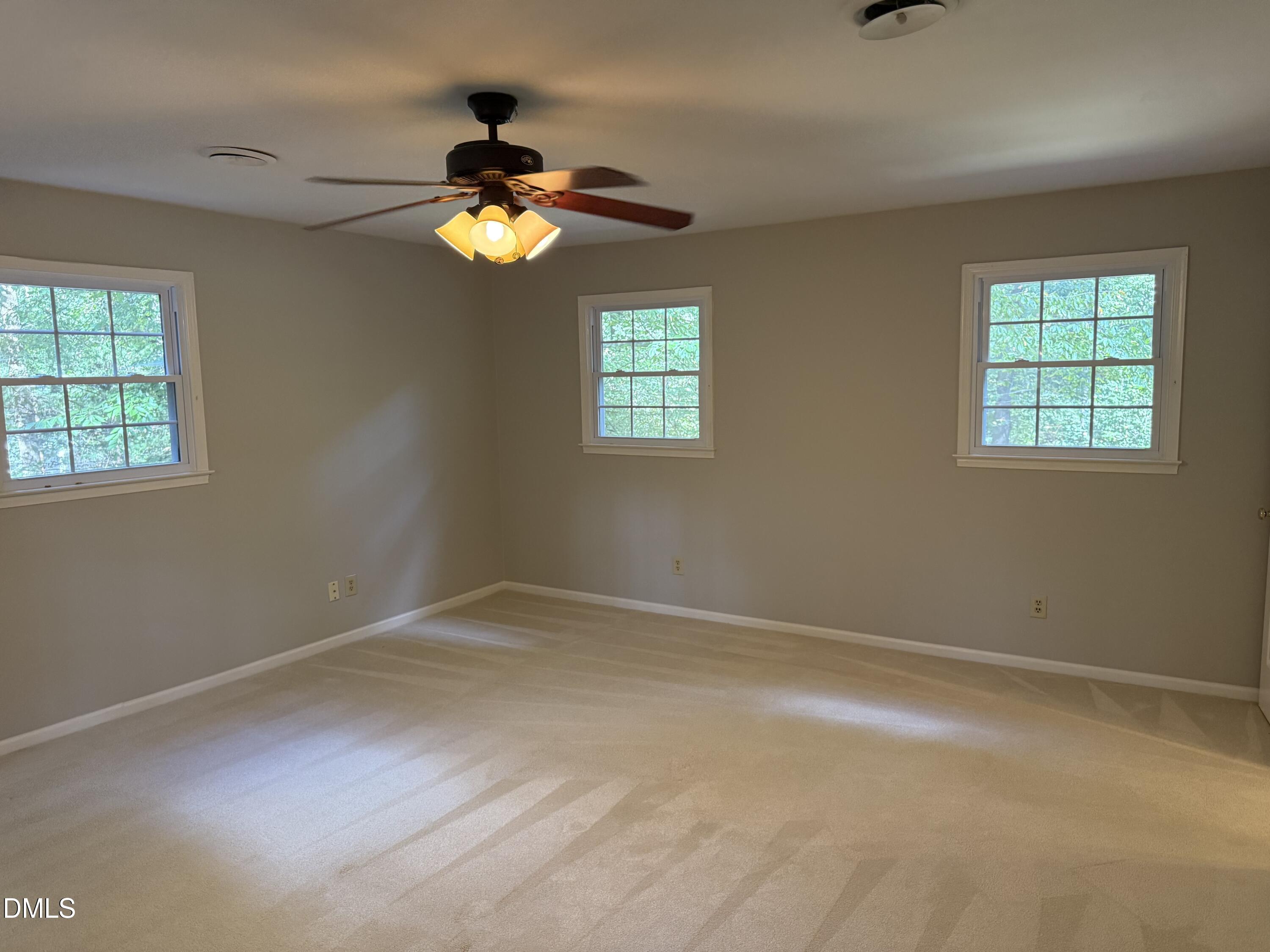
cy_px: 476
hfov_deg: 71.6
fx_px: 881
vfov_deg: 56.8
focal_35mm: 24
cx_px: 635
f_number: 1.78
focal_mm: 6.76
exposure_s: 1/120
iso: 400
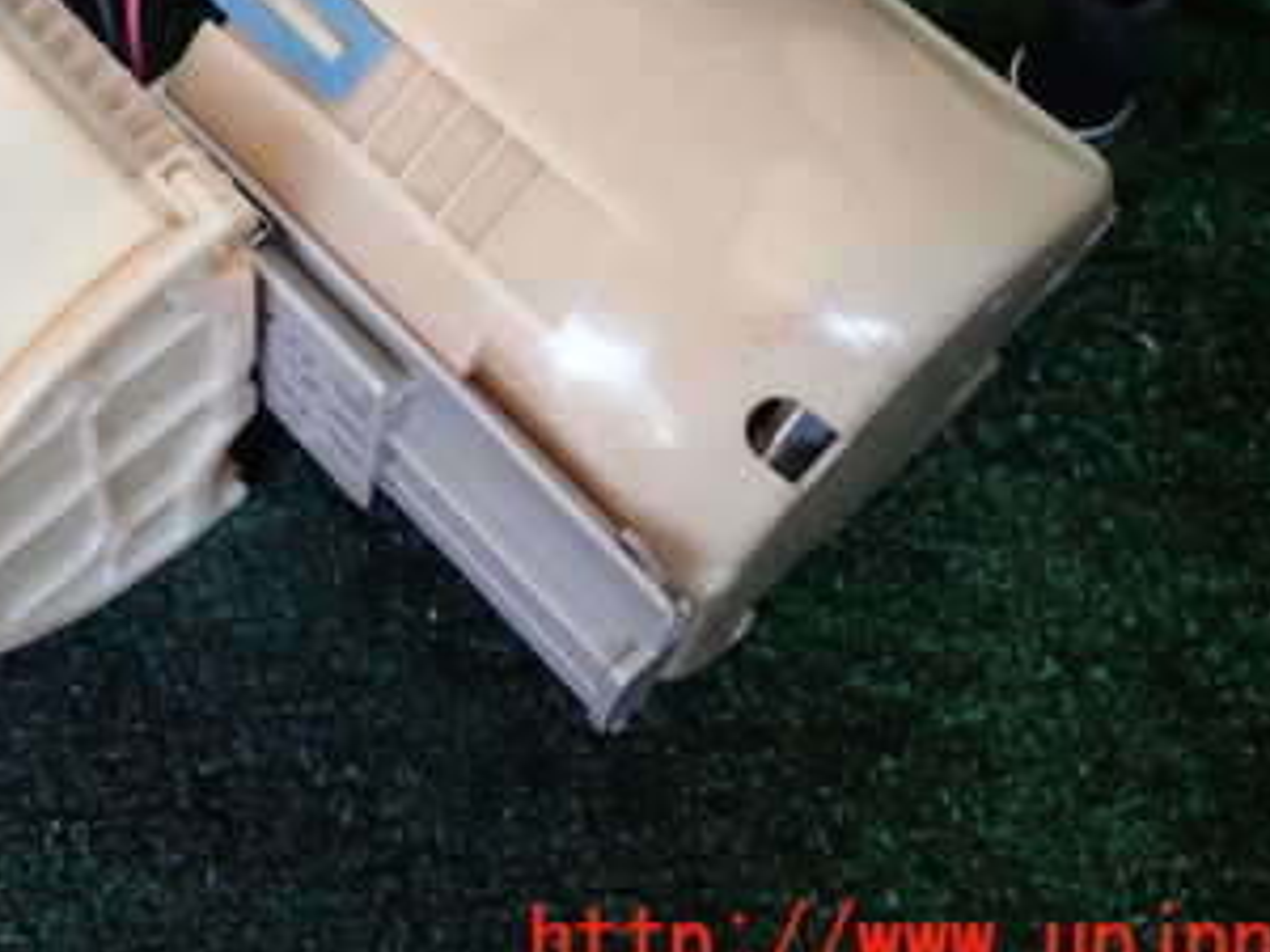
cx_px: 216
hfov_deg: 31.2
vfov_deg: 23.6
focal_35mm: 60
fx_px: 2201
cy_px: 47
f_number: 2.3
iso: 160
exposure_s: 1/60
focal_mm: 5.4
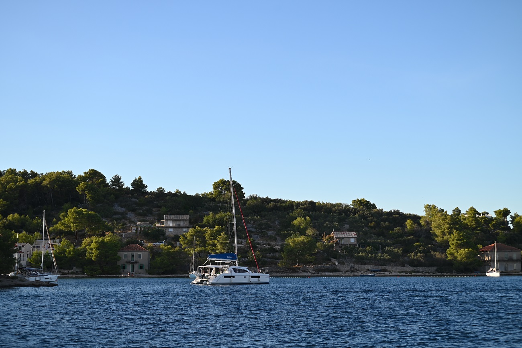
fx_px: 1015
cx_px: 261
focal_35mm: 70
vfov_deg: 19.5
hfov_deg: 28.8
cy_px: 174
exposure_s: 1/500
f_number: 5.6
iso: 160
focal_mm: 70
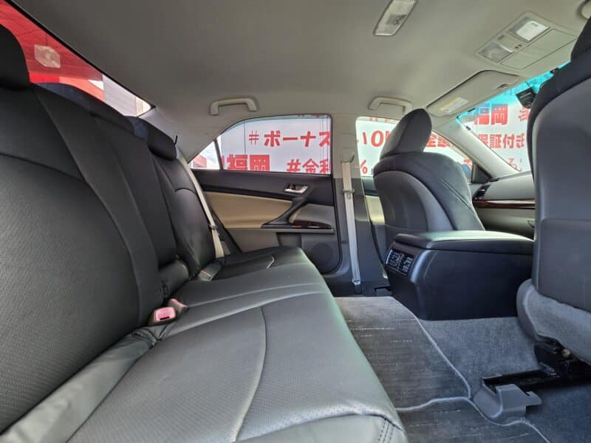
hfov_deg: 106.2
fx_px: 222
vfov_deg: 89.9
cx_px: 296
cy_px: 222
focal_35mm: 13
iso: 125
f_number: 2.2
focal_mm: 2.2
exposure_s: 1/50
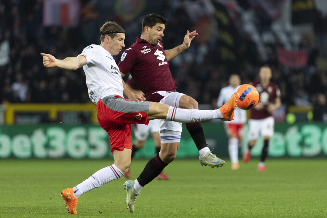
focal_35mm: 380
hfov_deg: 5.4
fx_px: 3452
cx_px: 164
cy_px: 109
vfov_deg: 3.6
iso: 2000
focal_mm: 380
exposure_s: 1/1250
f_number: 4
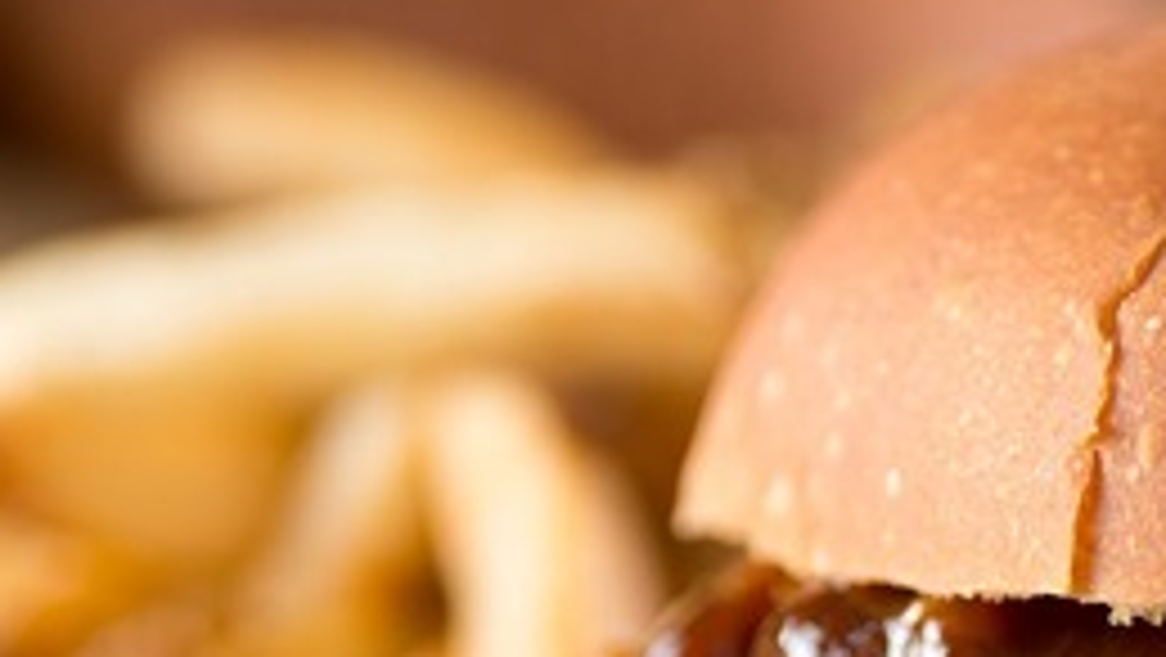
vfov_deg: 4.3
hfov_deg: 7.6
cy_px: 918
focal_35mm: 284
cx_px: 1130
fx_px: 8785
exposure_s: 1/250
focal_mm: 90
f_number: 6.3
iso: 100
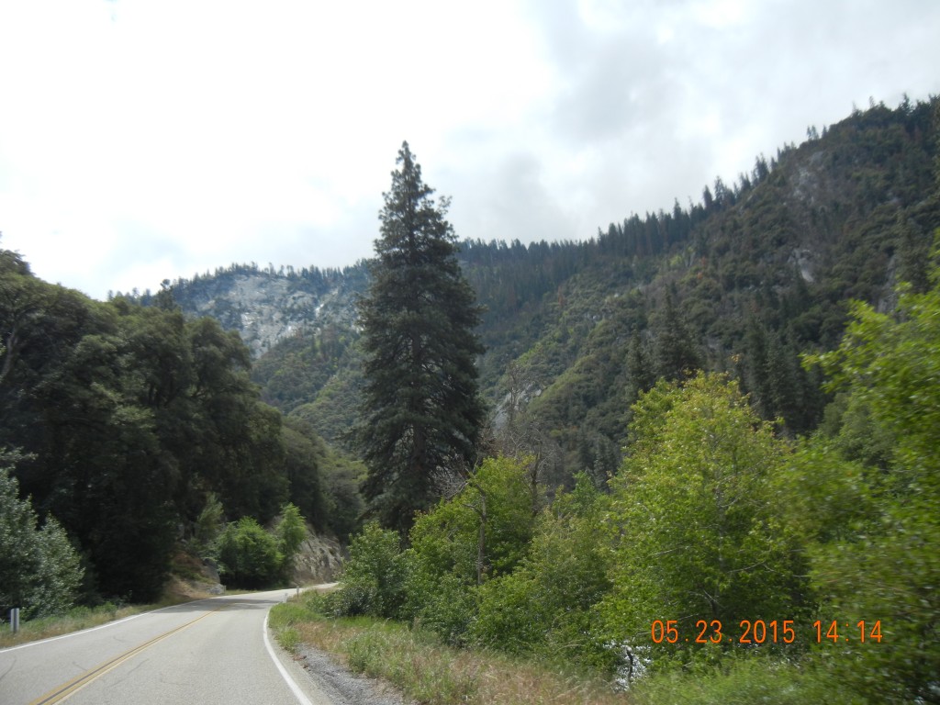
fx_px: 815
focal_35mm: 30
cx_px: 470
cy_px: 352
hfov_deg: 60.0
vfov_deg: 46.8
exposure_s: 1/420
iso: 160
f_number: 7
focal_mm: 5.4
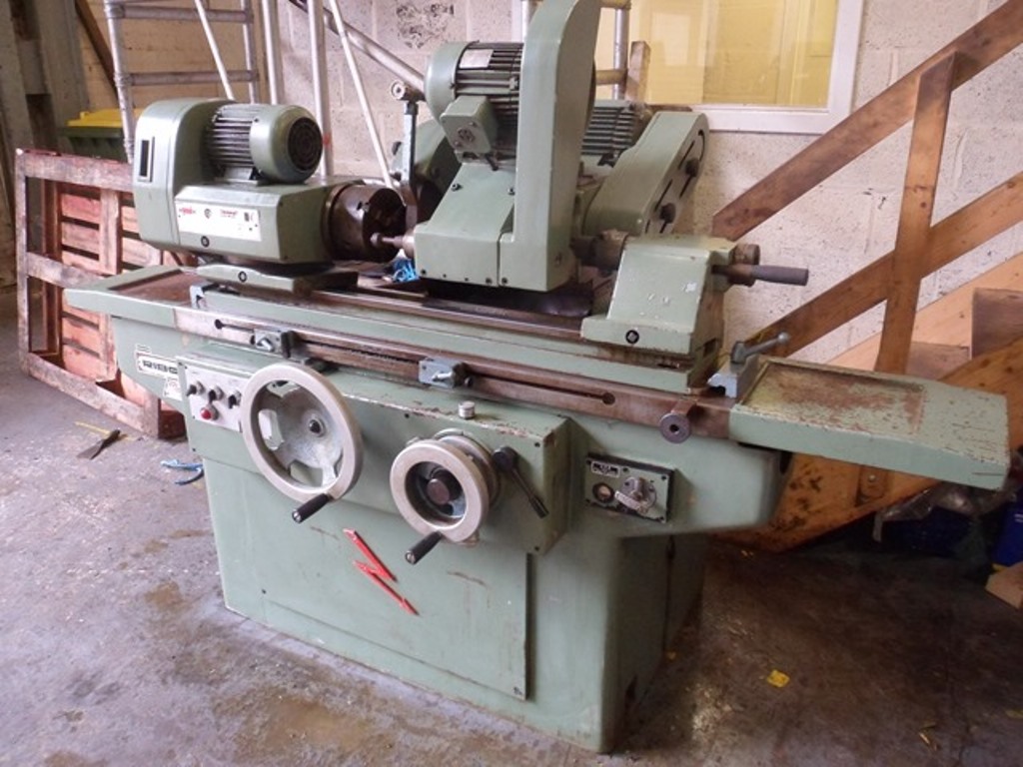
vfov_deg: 51.4
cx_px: 512
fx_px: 798
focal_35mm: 27
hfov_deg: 65.3
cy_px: 384
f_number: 3.3
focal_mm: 4.9
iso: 400
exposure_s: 1/30
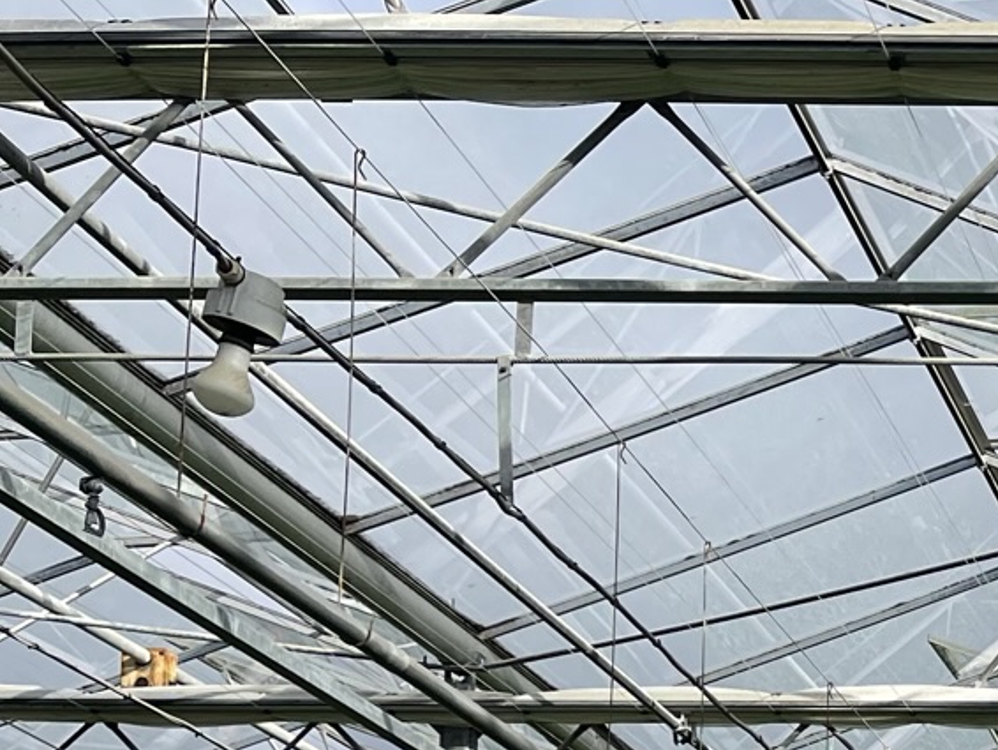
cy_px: 1212
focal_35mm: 94
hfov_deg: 18.6
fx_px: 2711
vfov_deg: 14.4
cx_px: 1467
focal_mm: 5.1
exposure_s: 1/3003
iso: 32
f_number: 1.6
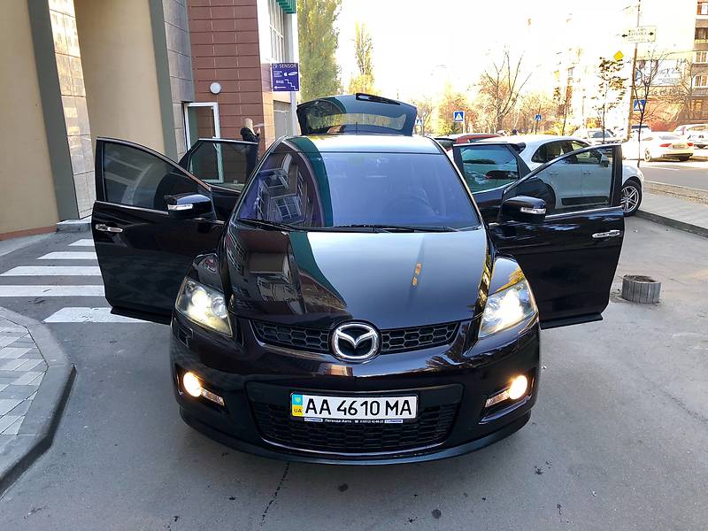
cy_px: 266
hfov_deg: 63.4
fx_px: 573
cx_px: 354
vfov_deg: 49.7
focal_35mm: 28
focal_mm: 4
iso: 32
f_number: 1.8
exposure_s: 1/100
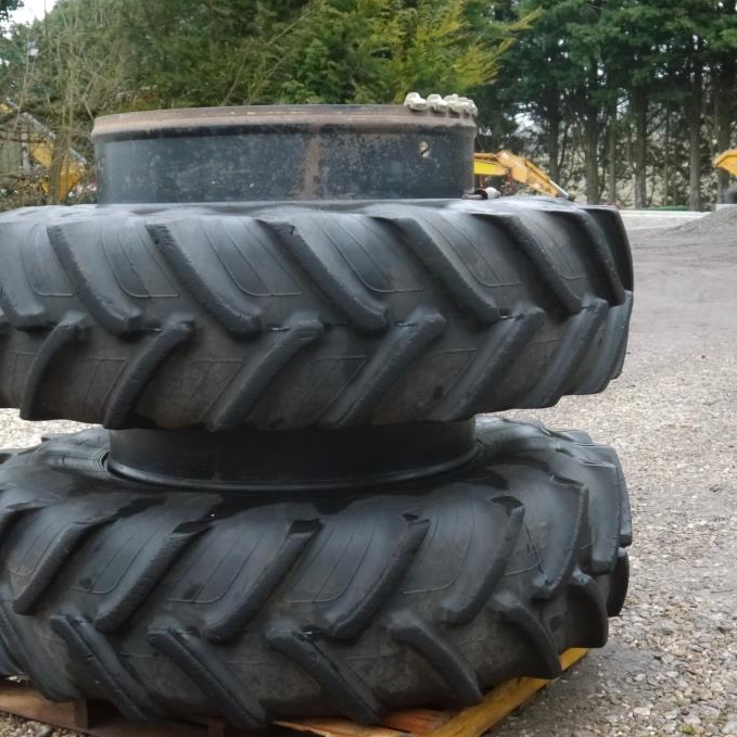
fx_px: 1349
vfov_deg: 30.5
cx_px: 346
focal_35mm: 56
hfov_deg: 30.6
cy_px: 410
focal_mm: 21
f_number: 4.3
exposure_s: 1/40
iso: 1600
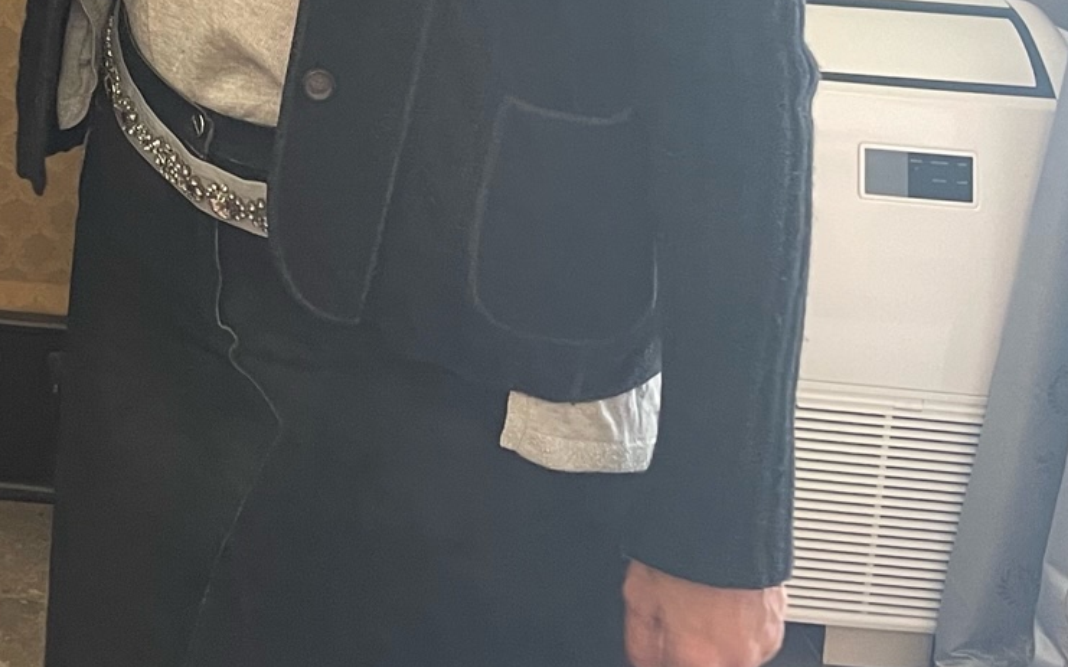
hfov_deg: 24.9
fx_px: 2183
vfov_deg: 15.9
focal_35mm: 75
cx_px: -208
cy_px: -336
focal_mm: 4.2
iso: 160
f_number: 1.6
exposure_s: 1/50
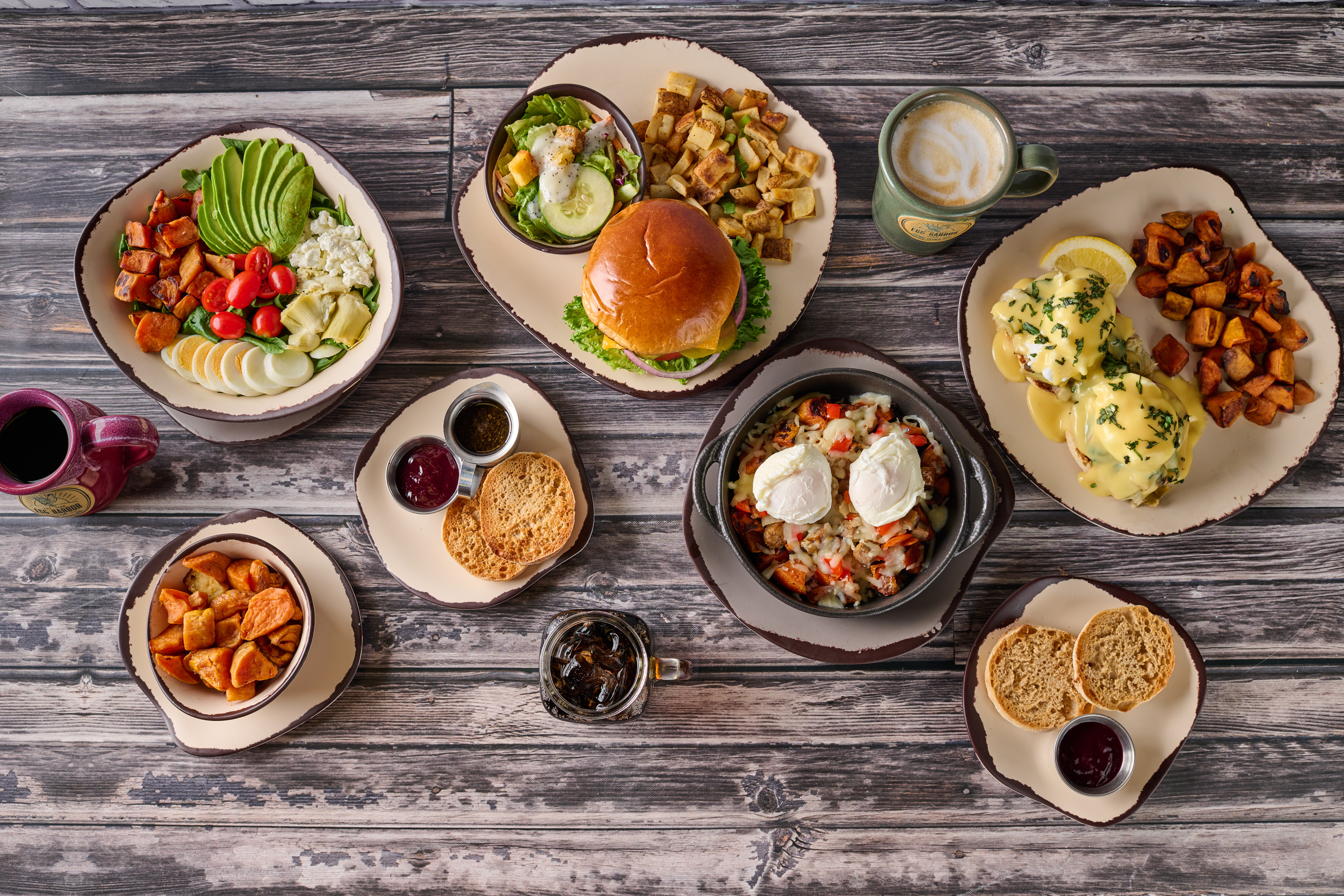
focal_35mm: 35
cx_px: 672
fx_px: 1307
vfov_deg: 37.9
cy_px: 448
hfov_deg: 54.4
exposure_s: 1/160
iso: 160
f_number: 8
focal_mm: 35
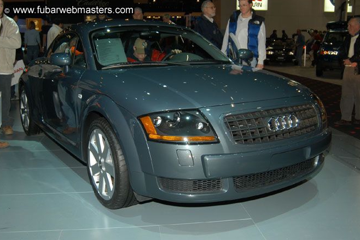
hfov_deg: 51.9
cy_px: 119
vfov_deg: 36.0
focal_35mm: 37
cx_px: 179
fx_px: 370
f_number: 5
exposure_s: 1/60
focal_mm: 24
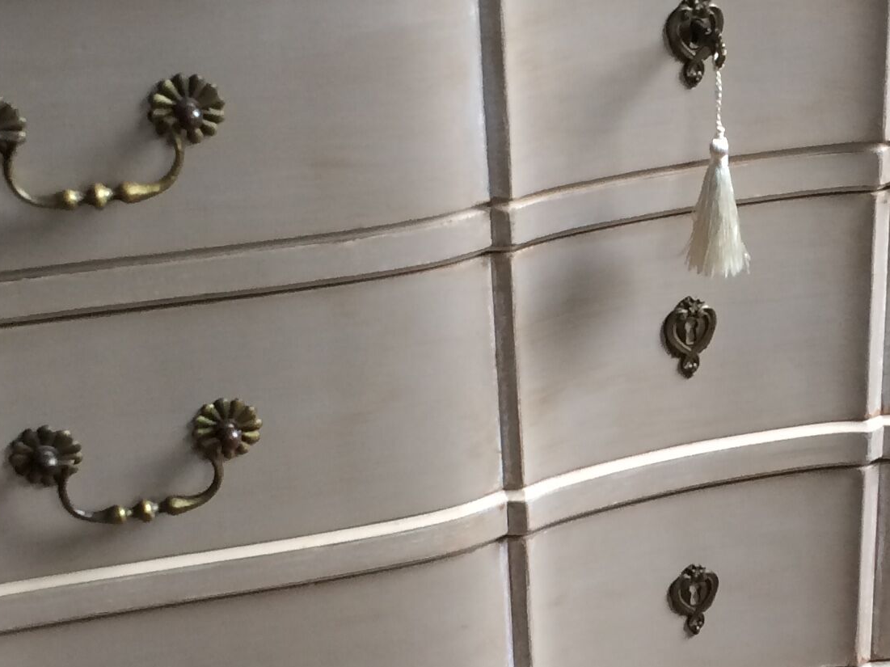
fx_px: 2210
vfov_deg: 17.1
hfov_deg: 22.4
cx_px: 741
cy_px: 446
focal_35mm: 86
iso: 40
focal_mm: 4.15
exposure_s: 1/33
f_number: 2.2
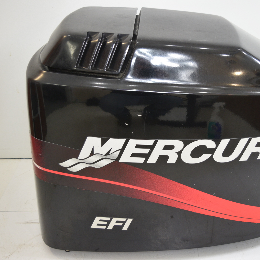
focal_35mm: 46
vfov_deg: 36.8
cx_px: 158
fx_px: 391
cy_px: 130
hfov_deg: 36.6
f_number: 4.5
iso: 400
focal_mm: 24
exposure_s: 1/80
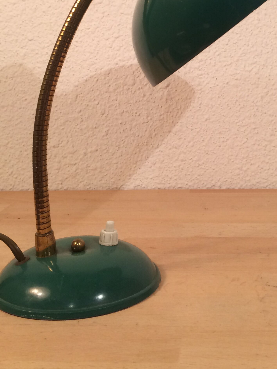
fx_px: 533
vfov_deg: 36.9
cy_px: 74
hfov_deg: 29.0
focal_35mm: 50
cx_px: 180
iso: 50
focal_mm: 4.15
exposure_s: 1/33
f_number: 2.2
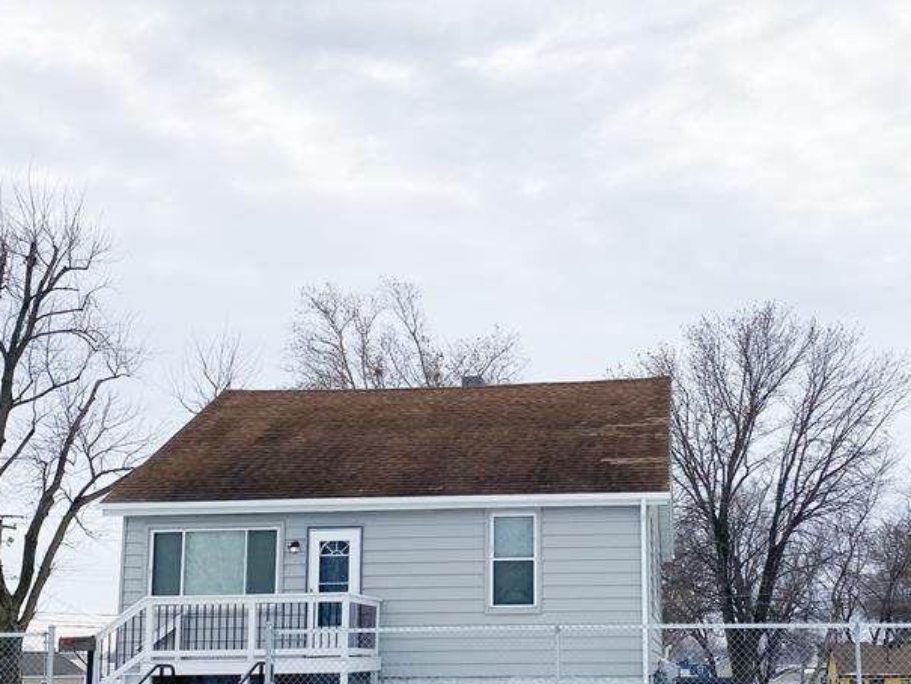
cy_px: 527
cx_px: 557
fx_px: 1158
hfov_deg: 42.7
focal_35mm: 44
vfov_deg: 32.2
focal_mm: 4.25
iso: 32
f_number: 1.8
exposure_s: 1/4300
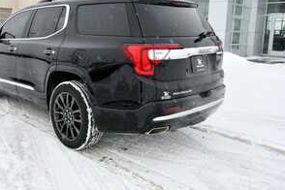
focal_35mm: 34
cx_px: 100
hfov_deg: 54.9
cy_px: 72
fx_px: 269
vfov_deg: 38.7
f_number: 6.3
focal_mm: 17
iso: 200
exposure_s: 1/250
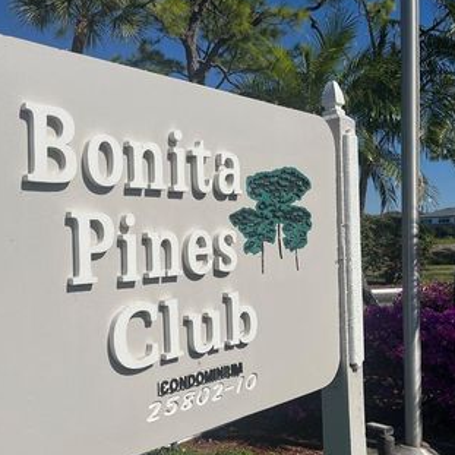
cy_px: 241
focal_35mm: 37
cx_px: 171
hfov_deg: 44.6
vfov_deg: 44.9
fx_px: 550
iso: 50
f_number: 1.6
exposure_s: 1/11905
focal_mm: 5.1
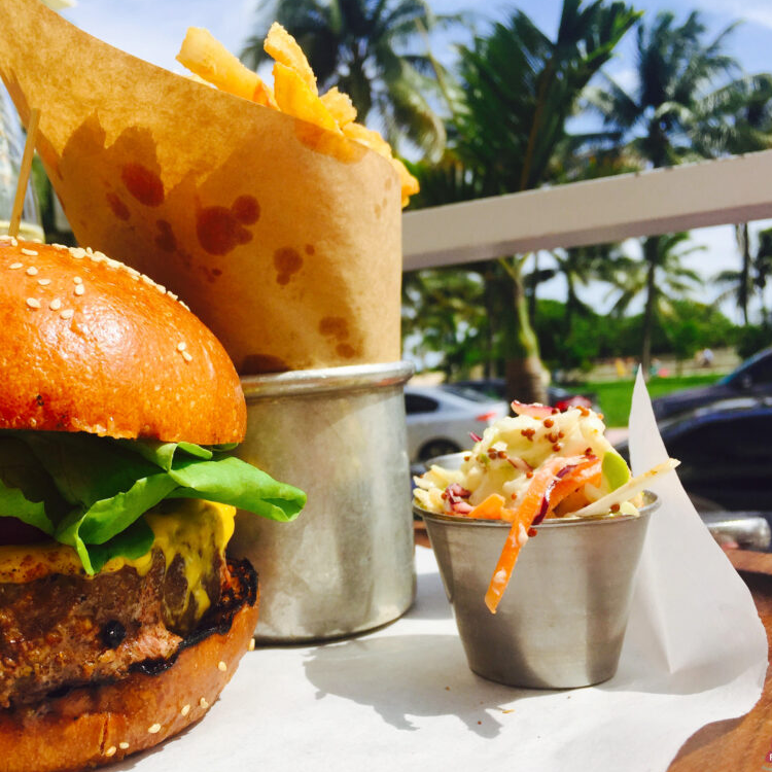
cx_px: 264
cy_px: 388
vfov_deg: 47.2
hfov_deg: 46.5
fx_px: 883
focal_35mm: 35
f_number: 2.2
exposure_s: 1/2198
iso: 32
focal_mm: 4.15
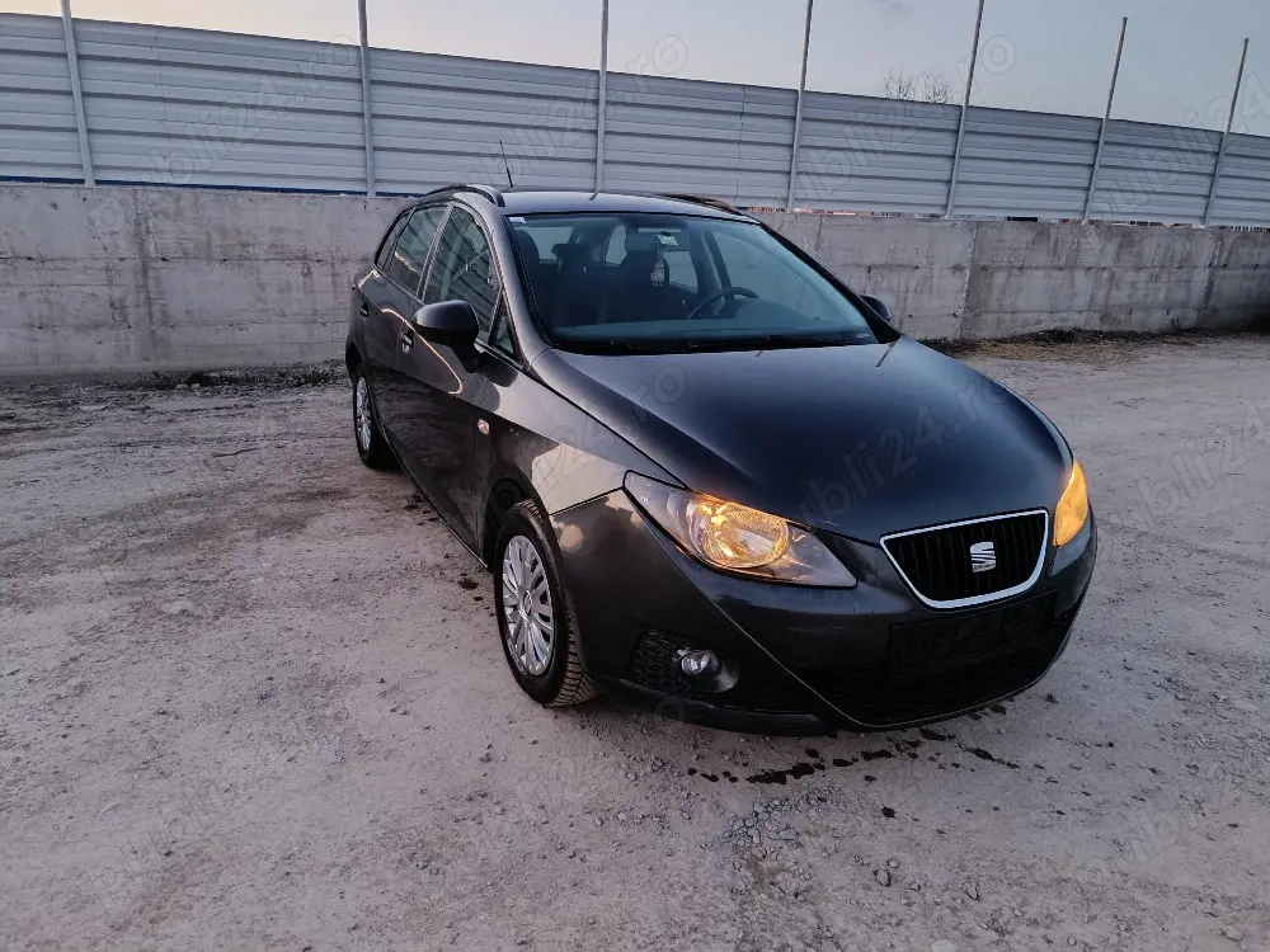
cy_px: 476
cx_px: 635
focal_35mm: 24
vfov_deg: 56.8
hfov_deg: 71.6
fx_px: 881
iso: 443
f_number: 1.88
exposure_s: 1/50.3
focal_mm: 5.59
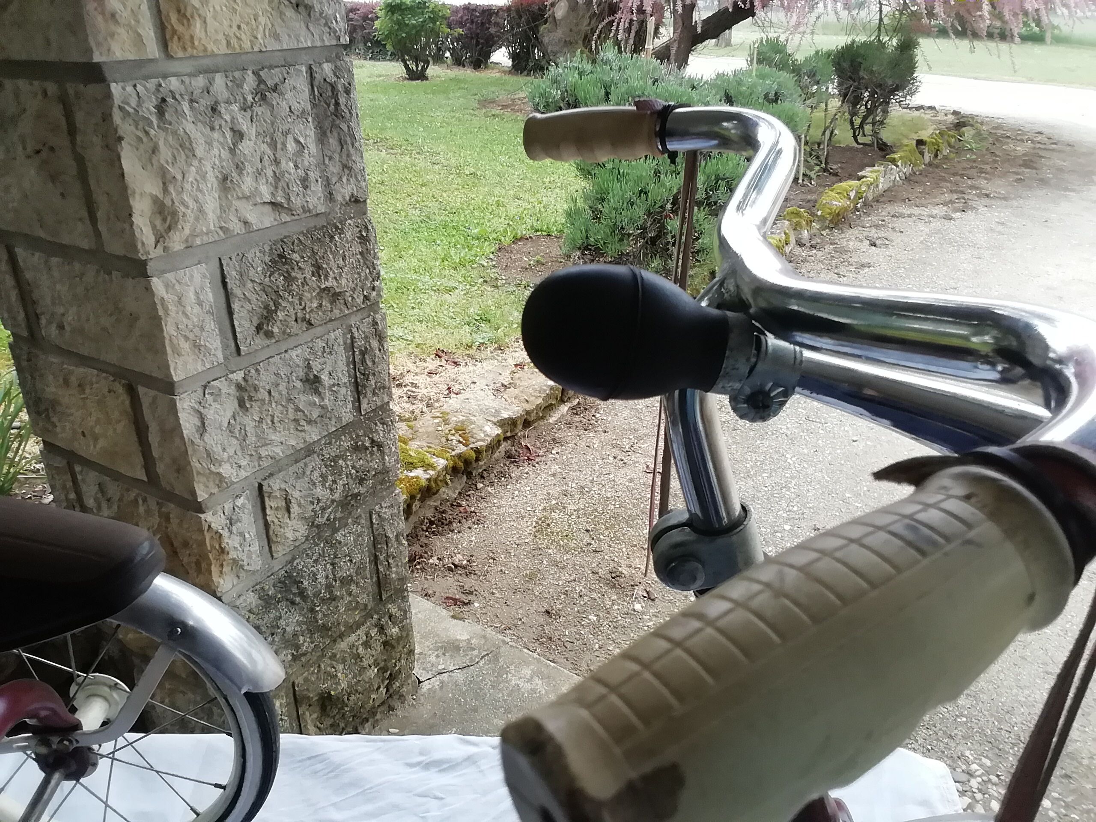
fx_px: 855
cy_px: 411
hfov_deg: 65.3
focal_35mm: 27
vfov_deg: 51.4
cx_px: 548
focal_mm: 2.25
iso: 100
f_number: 2.4
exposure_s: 1/189
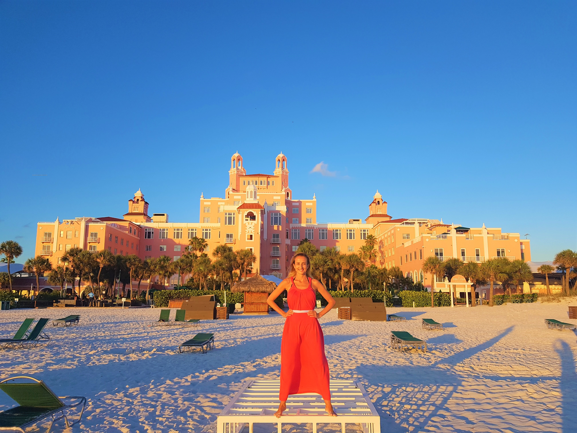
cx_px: 288
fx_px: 433
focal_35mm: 26
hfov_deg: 67.3
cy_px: 216
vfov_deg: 53.1
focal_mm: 4.2
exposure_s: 1/1160
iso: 50
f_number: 1.7
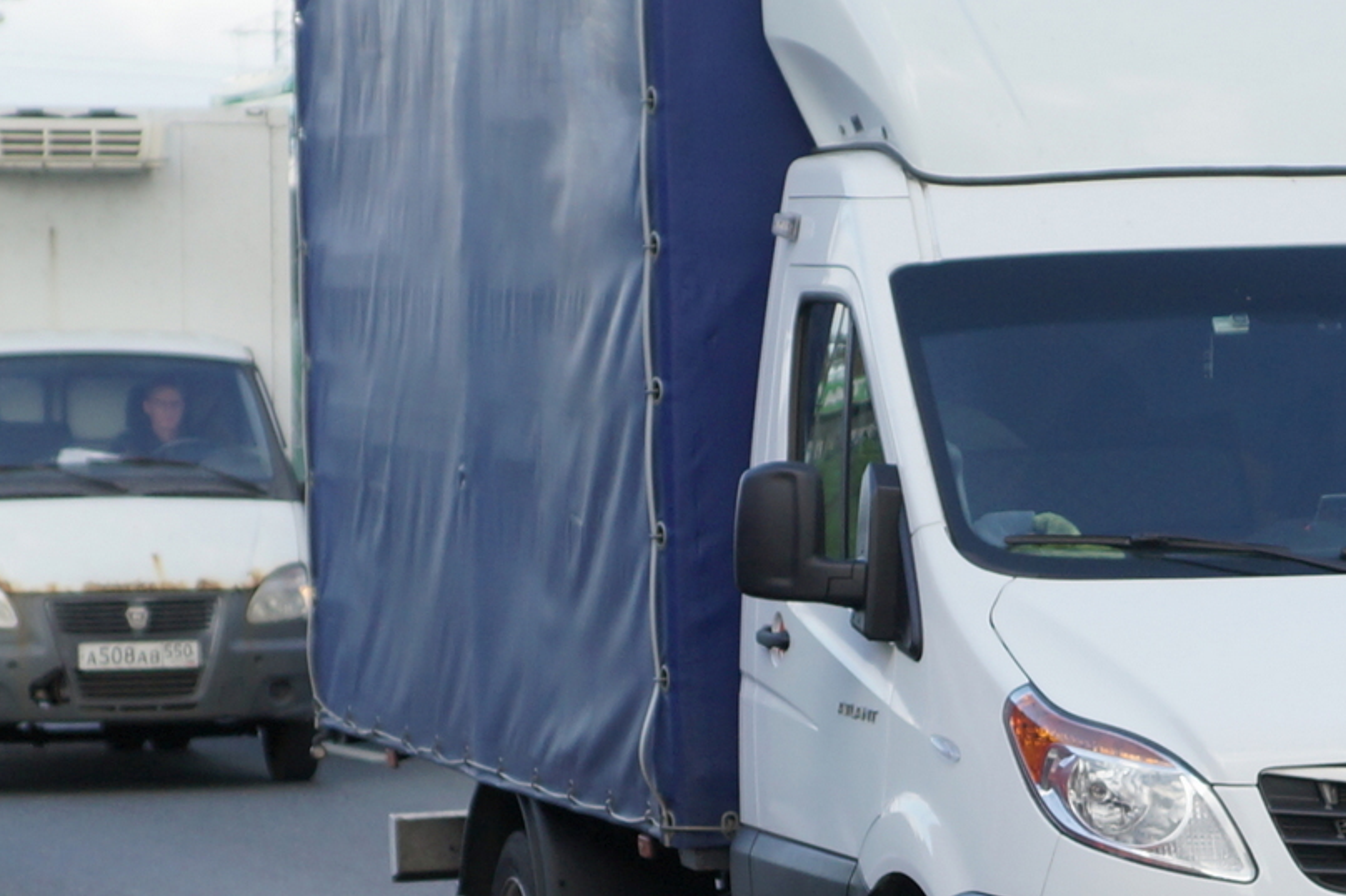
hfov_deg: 20.3
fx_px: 3700
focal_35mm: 99
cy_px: 513
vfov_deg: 13.8
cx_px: 1171
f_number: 2.8
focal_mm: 50
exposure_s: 1/1000
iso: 200
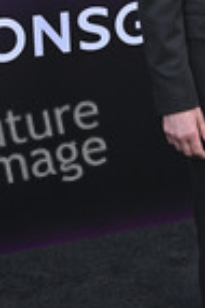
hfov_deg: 11.0
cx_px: 231
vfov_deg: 16.5
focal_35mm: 123
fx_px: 1053
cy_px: 45
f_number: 5.6
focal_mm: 44
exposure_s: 1/320
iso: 1600
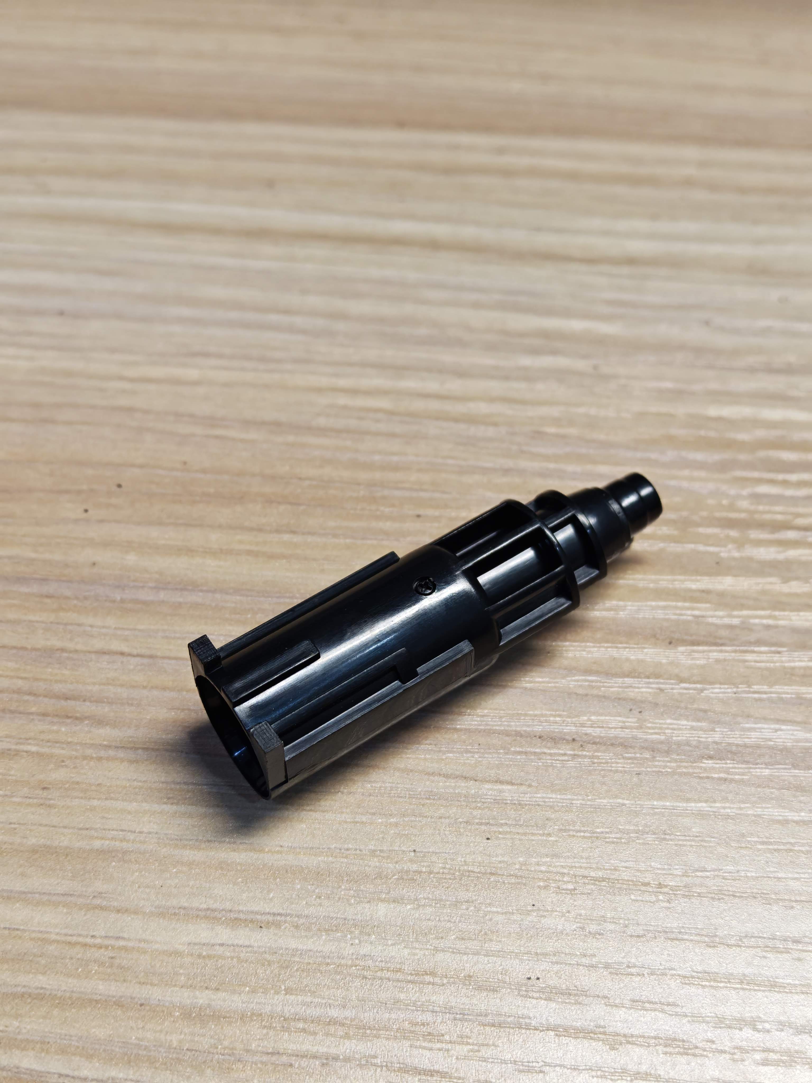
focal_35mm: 48
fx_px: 1501
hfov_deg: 30.3
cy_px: 542
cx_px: 406
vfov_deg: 39.7
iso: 125
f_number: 2
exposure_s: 1/100
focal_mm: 6.83
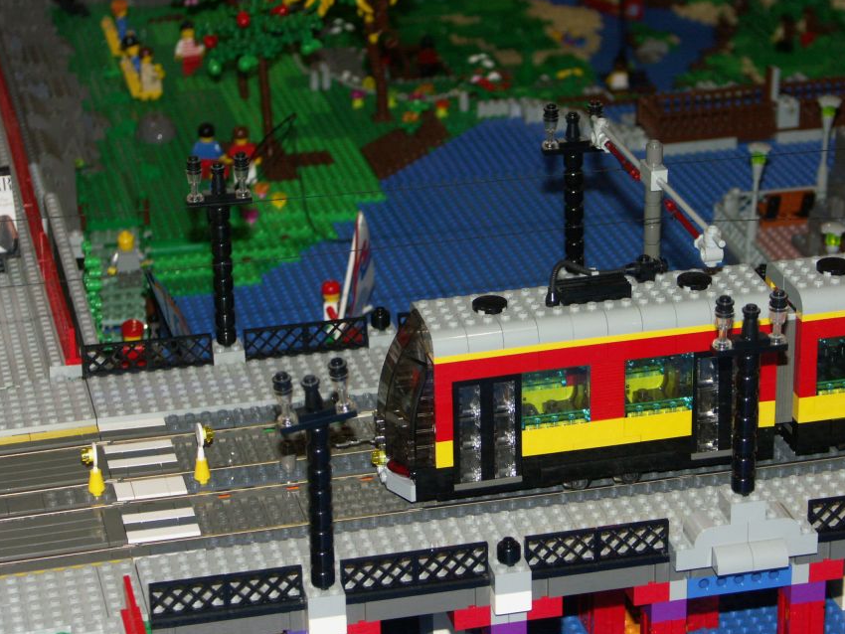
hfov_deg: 18.5
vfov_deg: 14.0
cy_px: 334
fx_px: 2588
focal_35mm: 106
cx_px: 457
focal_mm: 22.43
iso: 200
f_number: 3.5
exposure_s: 1/80
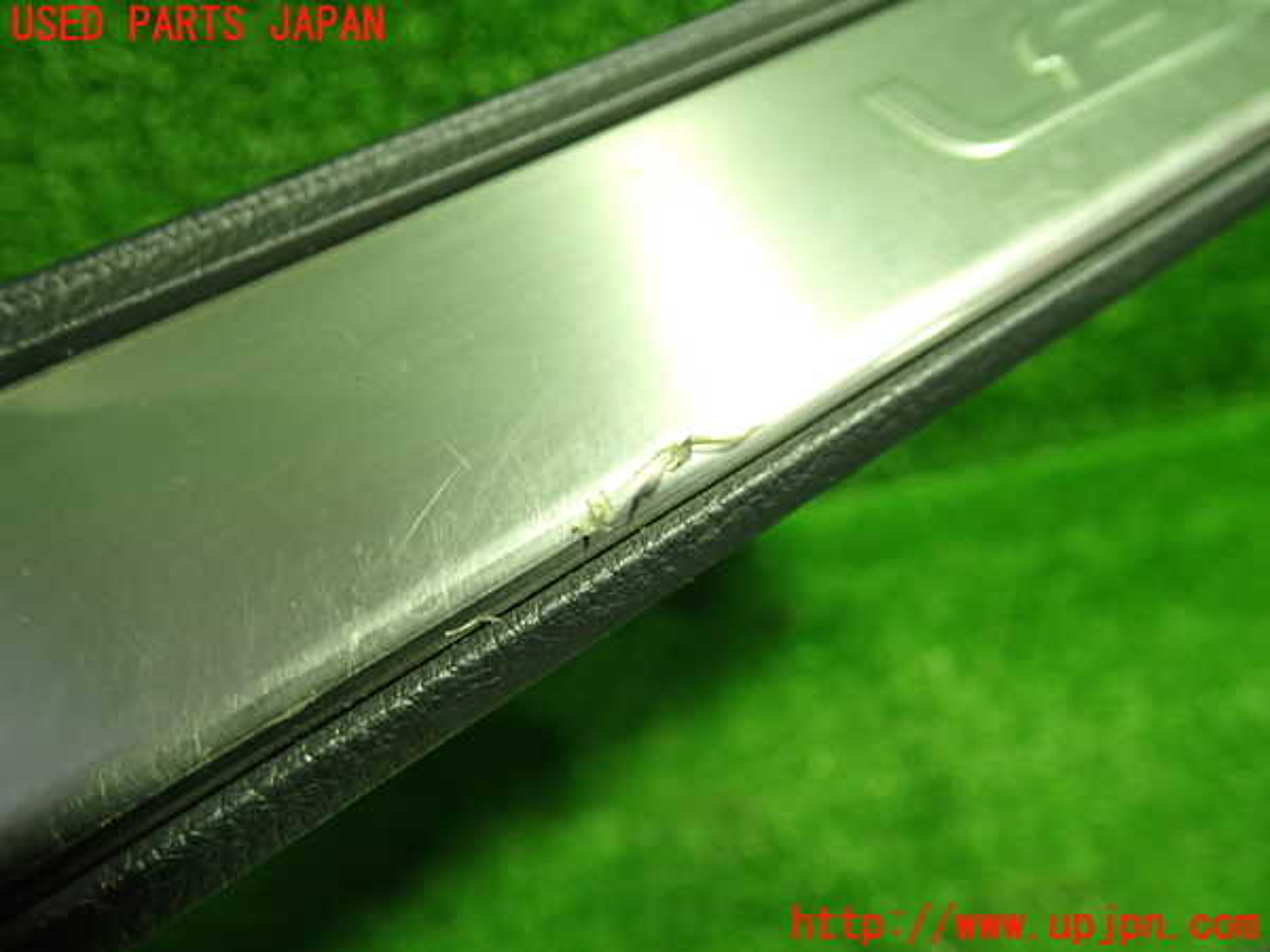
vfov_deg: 46.8
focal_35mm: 30
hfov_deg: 60.0
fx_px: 1101
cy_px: 476
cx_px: 635
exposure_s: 1/30
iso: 250
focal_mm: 5.4
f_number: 2.3
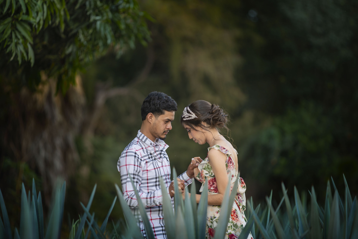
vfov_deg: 10.2
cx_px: 179
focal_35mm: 135
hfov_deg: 15.2
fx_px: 1343
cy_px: 120
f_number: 2
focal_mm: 135
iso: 100
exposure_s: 1/160
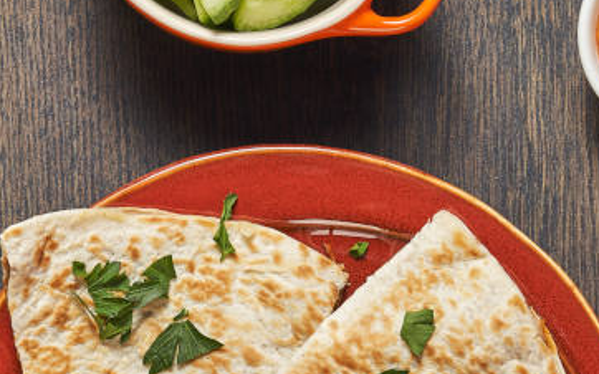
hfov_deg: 7.2
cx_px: 252
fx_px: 4765
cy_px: 624
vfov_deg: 4.5
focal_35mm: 292
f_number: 8
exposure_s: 1/125
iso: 100
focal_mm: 90
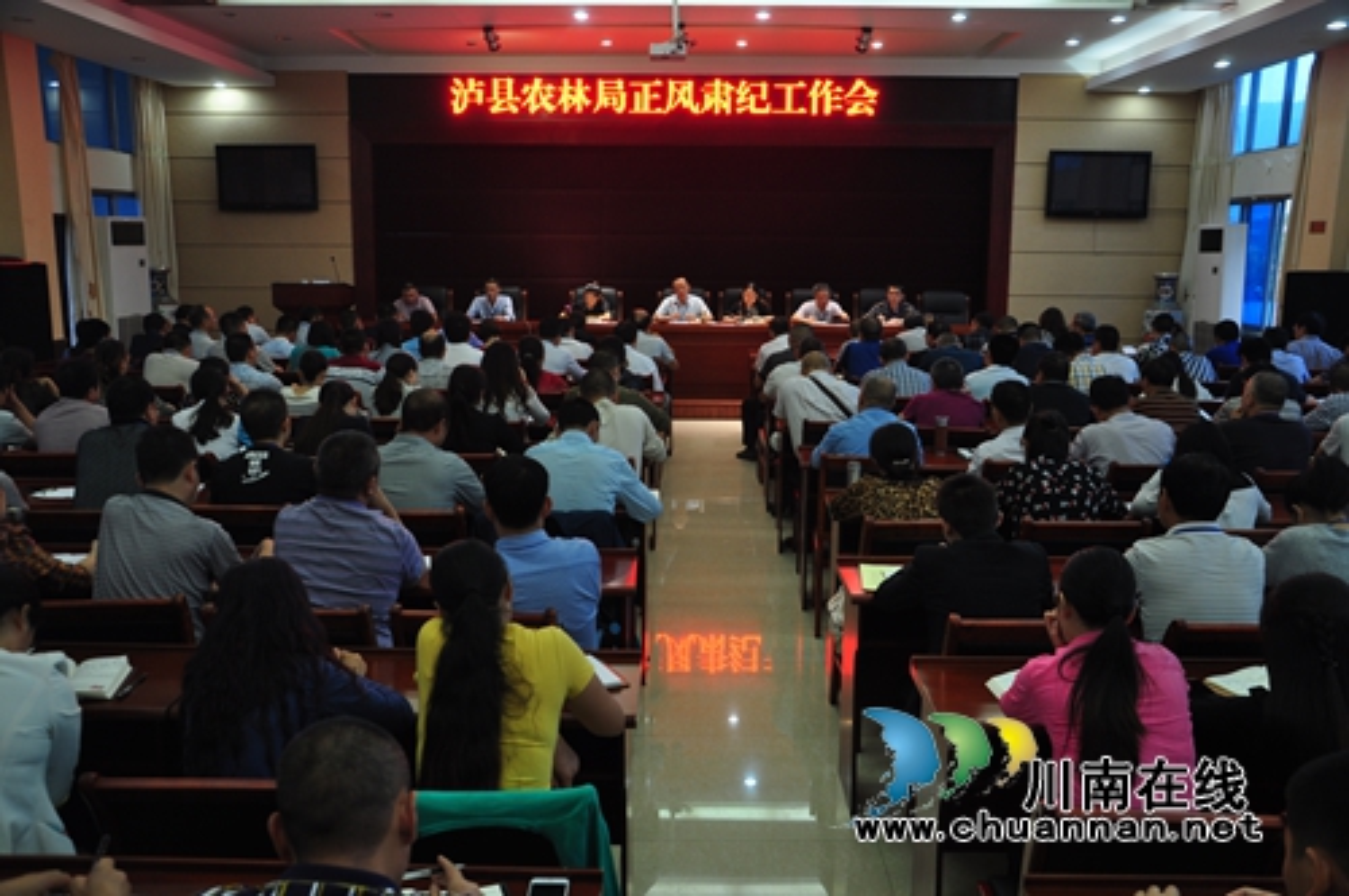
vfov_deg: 41.6
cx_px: 674
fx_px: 1179
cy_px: 448
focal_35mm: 32
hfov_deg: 59.6
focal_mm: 21
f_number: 3.8
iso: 280
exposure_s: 1/30
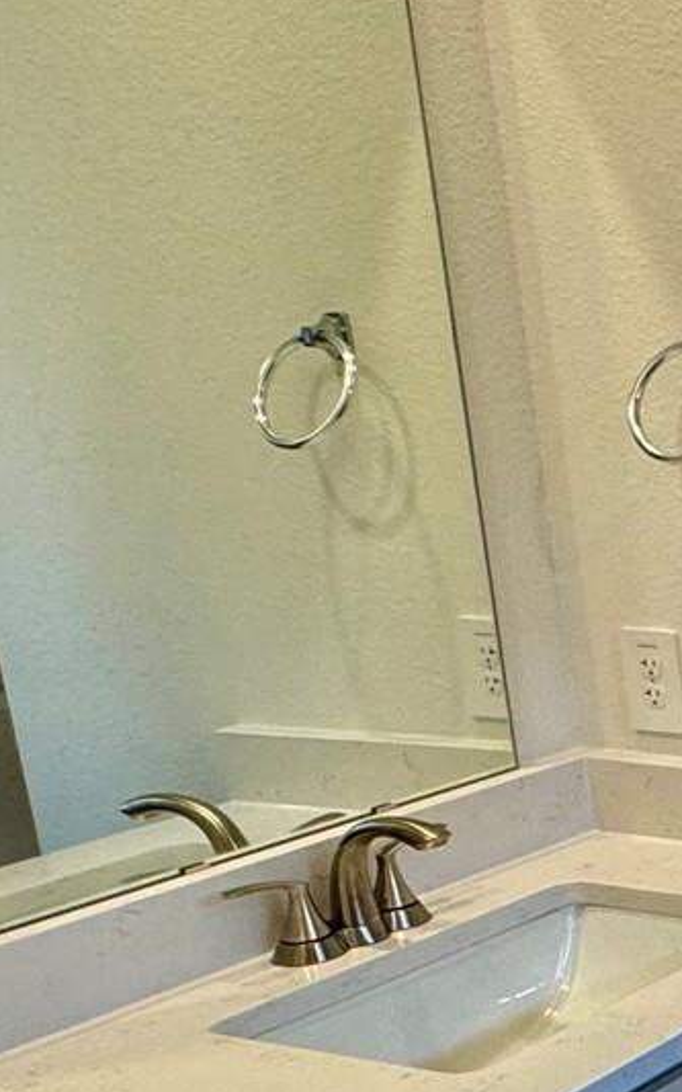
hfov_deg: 15.7
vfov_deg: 35.3
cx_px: 1505
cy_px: 740
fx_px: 1696
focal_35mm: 57
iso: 160
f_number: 2.2
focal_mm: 2.22
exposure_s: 1/120
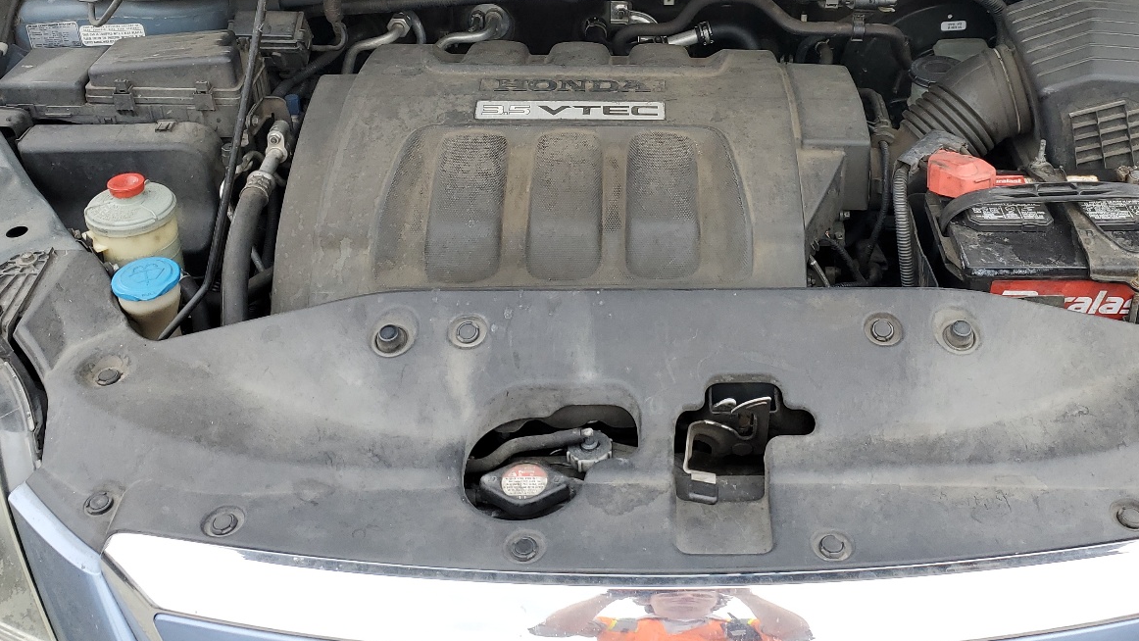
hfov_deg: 51.3
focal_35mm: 39
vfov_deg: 29.8
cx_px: 672
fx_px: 1178
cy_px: 130
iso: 50
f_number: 1.5
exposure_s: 1/476
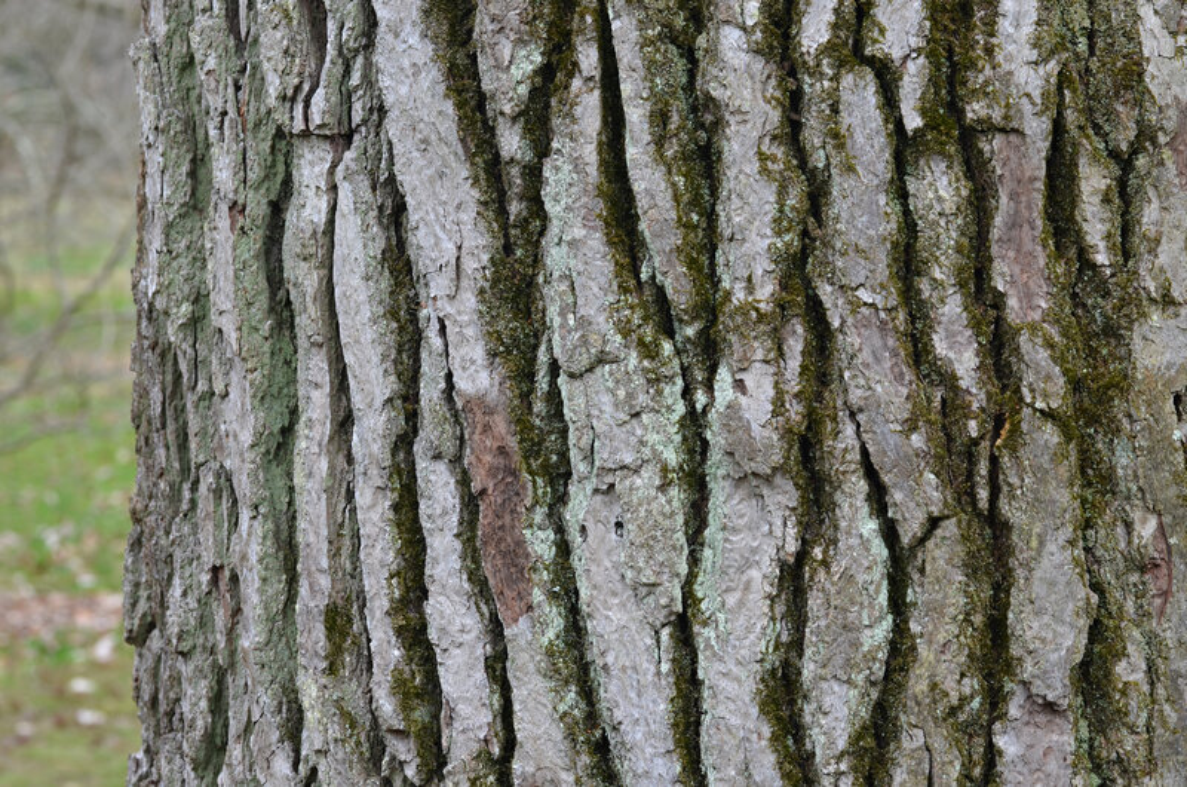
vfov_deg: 13.0
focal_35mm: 105
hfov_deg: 19.5
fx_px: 3455
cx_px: 594
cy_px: 394
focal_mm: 70
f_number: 8
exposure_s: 1/15
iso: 100
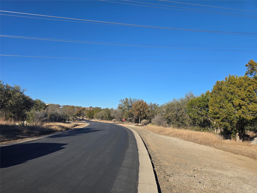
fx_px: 171
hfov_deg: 73.9
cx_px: 128
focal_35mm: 23
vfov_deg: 58.9
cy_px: 96
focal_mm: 6.3
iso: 12
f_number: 1.7
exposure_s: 1/843
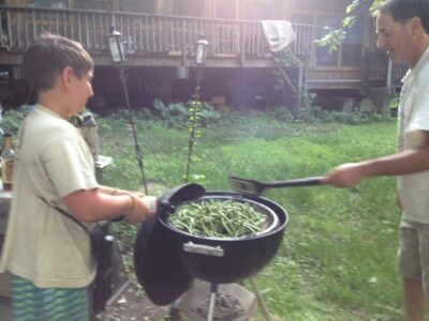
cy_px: 160
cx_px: 214
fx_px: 434
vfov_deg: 40.7
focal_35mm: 35
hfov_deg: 52.6
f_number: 2.4
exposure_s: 1/20
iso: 64
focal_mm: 4.28
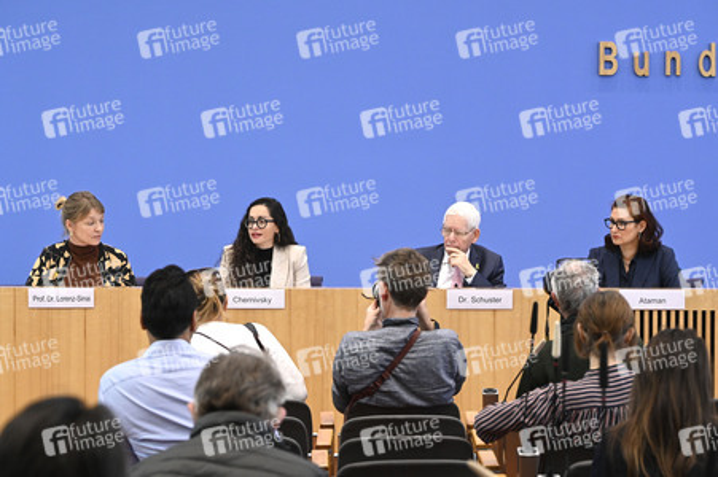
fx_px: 2591
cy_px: 238
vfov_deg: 10.5
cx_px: 359
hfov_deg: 15.8
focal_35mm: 130
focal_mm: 130
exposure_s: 1/250
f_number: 8
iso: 4000
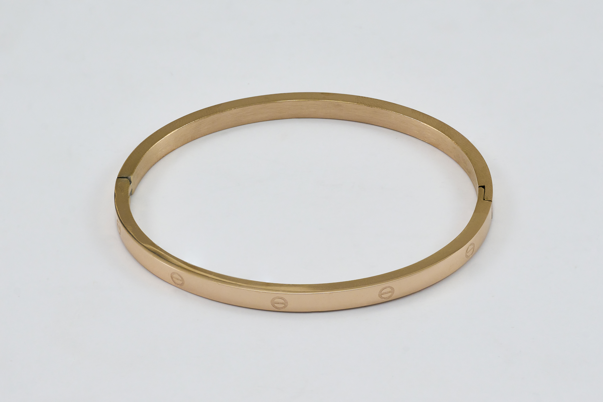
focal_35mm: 157
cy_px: 201
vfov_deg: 8.7
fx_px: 2630
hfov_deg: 13.1
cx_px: 302
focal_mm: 105
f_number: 8
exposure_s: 1/100
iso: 250
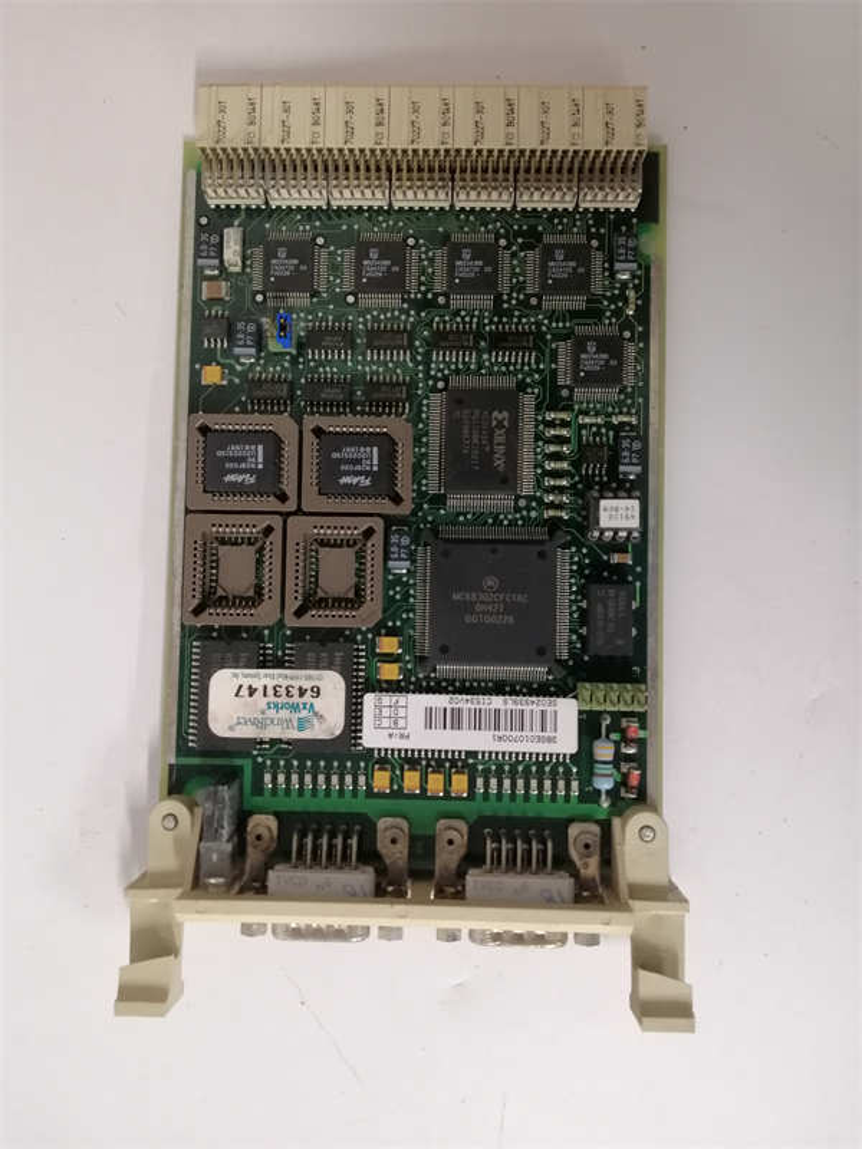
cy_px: 574
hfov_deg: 53.1
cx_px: 431
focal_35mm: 26
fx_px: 863
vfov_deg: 67.3
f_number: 2.2
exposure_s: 1/33.3
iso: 320
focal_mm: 3.81
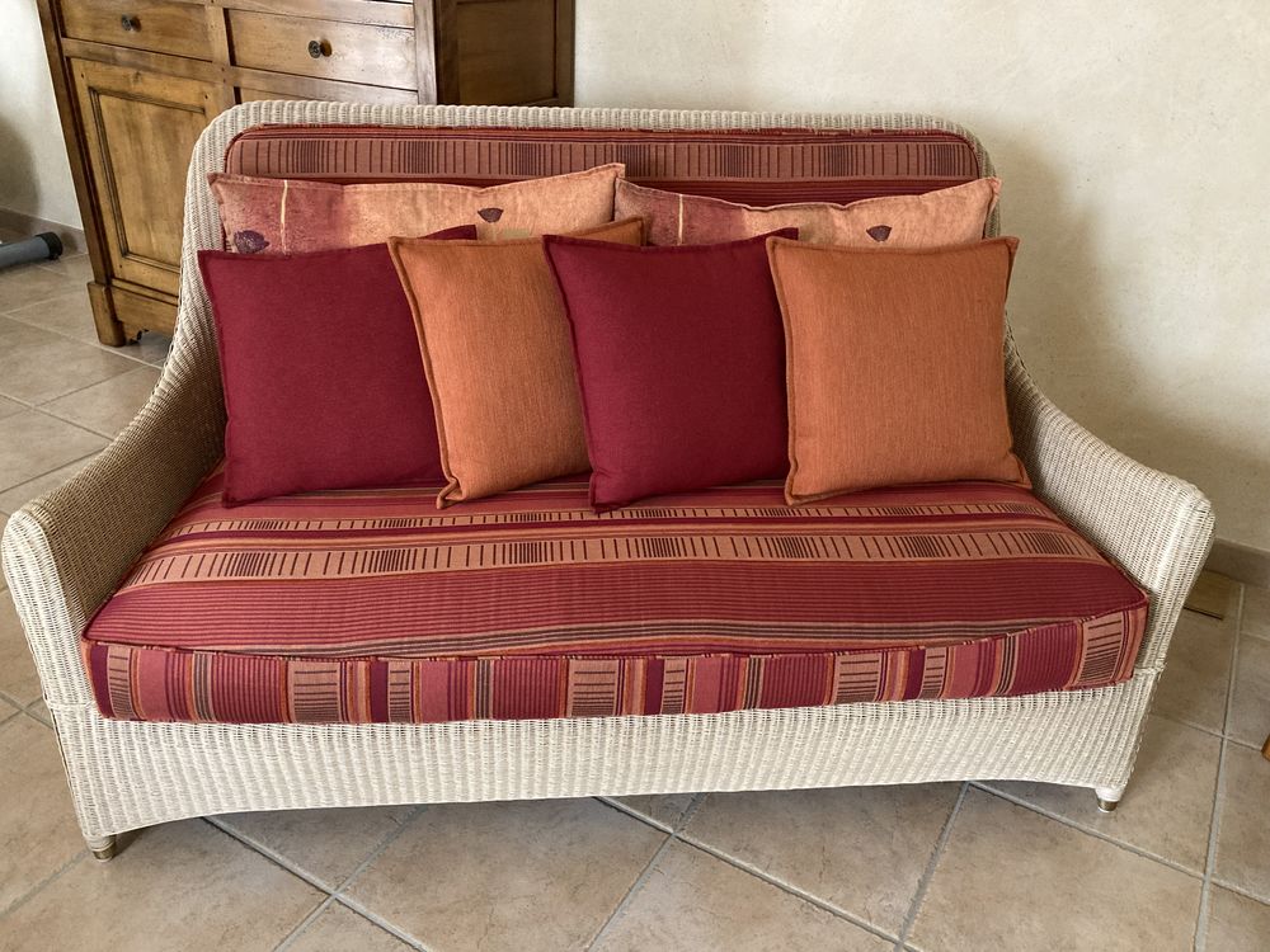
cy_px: 476
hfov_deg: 63.4
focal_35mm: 28
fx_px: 1027
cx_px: 635
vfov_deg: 49.7
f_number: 1.8
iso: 400
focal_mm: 3.99
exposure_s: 1/36
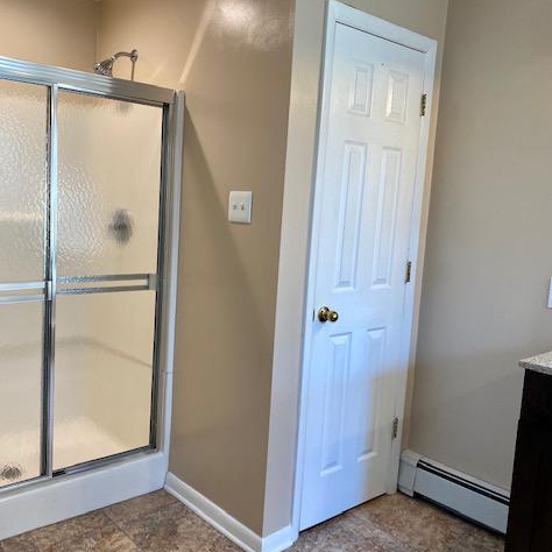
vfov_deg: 52.5
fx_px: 559
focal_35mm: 31
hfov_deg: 51.9
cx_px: 205
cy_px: 276
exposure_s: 1/120
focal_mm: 4.25
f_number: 1.8
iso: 125
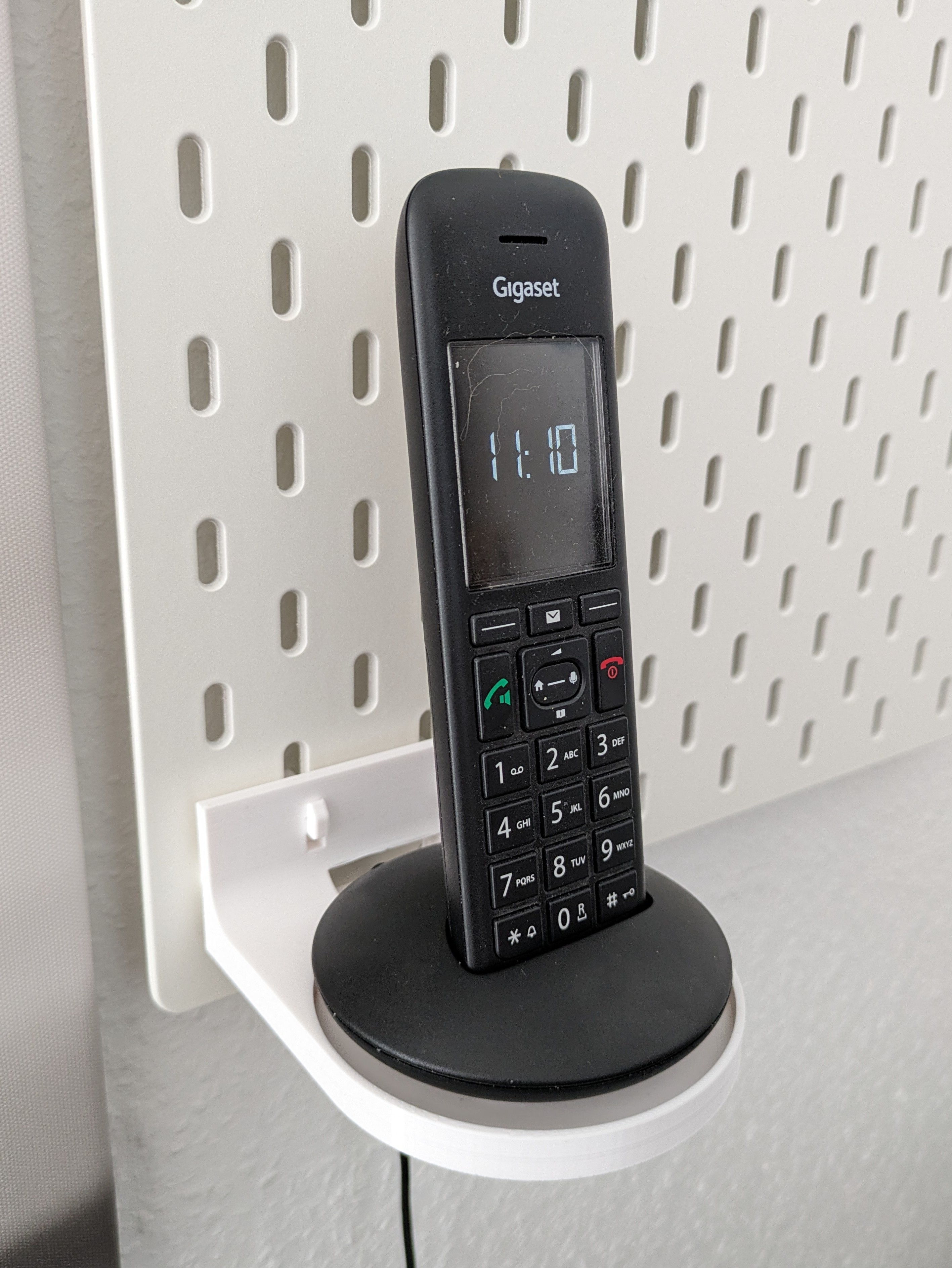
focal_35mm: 25
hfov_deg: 54.9
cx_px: 476
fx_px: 916
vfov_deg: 69.4
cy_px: 634
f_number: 1.89
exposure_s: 1/25
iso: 235
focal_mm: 5.43
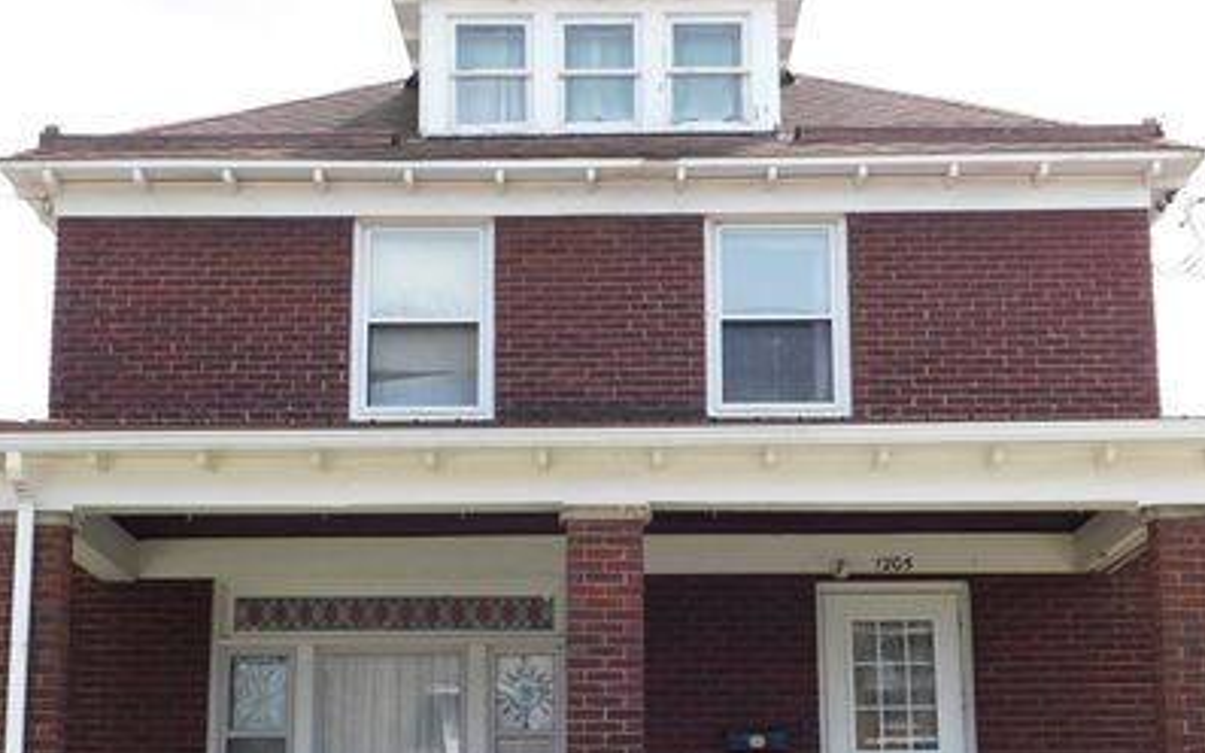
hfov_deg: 34.0
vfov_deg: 21.6
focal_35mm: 60
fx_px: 1970
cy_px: 463
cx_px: 583
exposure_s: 1/320
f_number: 3.7
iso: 125
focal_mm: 8
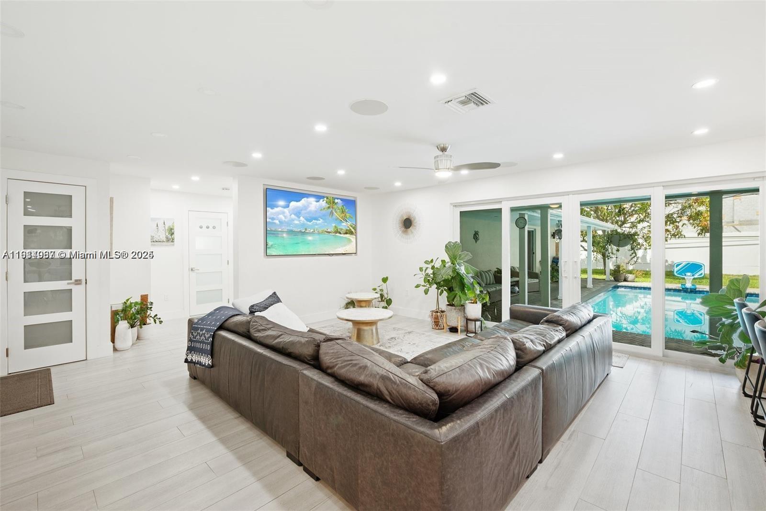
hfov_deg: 100.4
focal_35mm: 15
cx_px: 383
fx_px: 319
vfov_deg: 77.3
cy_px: 256
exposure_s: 1/15
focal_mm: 15
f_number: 8
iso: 560
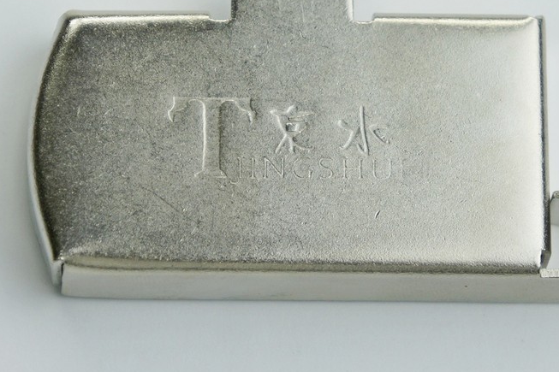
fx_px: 1765
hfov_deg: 18.0
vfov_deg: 12.0
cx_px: 306
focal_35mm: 114
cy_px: 139
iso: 200
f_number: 5.6
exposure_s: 1/100
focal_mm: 55
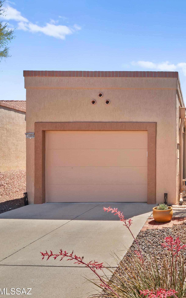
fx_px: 268
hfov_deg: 33.8
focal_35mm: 33
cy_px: 152
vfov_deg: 58.1
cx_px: 200
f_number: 22
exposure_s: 1/25
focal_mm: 21
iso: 100
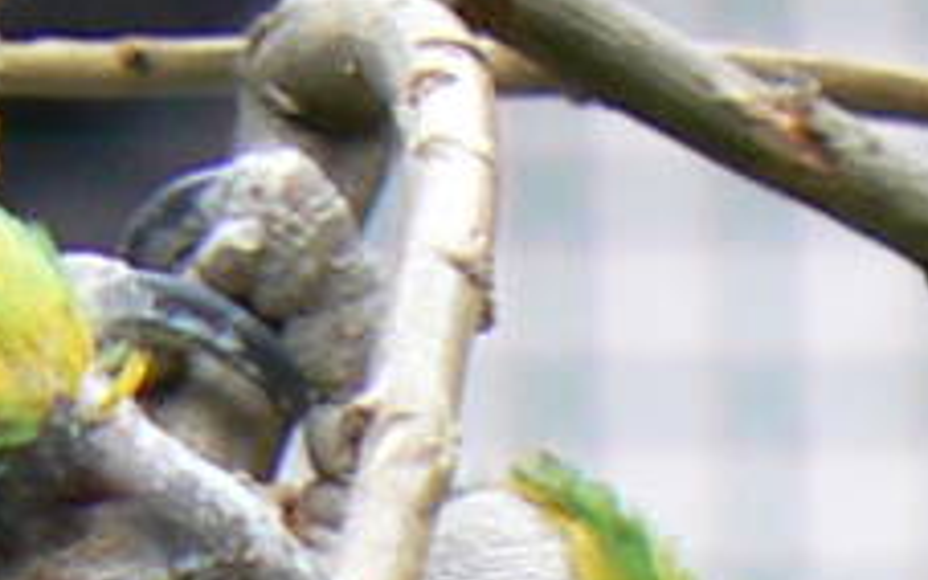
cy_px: 1581
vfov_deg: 0.6
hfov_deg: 1.0
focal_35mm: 2181
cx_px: 37
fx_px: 55173
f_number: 4
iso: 80
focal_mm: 48.6
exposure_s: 1/50
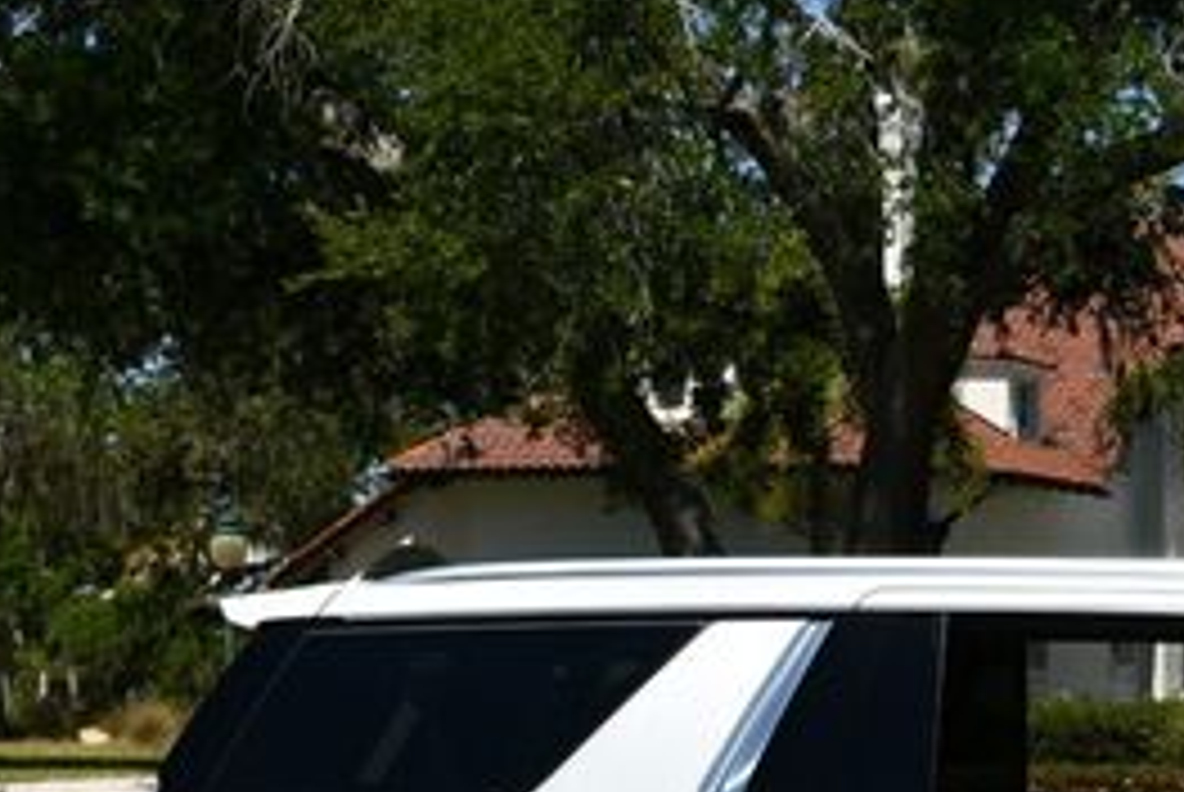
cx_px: 1346
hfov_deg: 16.9
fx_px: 3852
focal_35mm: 117
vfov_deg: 11.7
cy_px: 693
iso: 100
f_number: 9
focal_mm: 24
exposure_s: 1/320
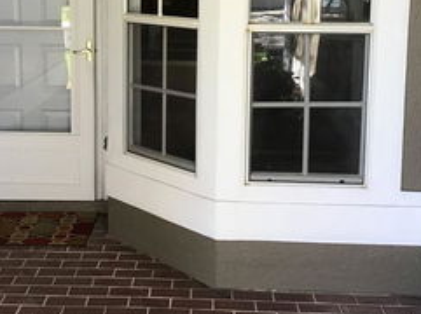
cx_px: 174
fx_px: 668
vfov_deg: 26.0
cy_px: 61
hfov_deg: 34.9
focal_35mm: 55
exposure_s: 1/40
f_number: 2.4
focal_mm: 3.3
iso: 32
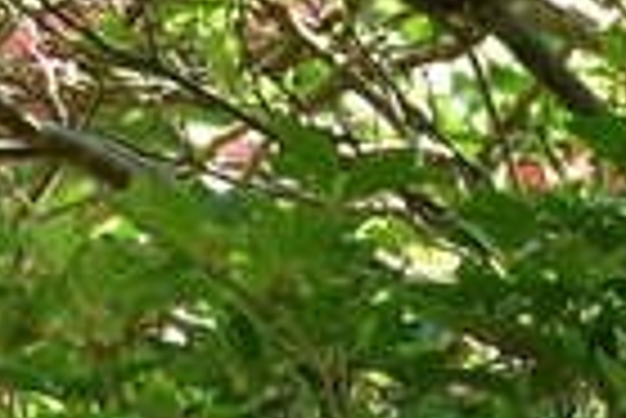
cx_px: 581
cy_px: -164
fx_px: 28164
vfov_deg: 0.9
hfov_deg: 1.3
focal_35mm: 1618
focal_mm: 300
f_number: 13
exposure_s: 1/160
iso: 400
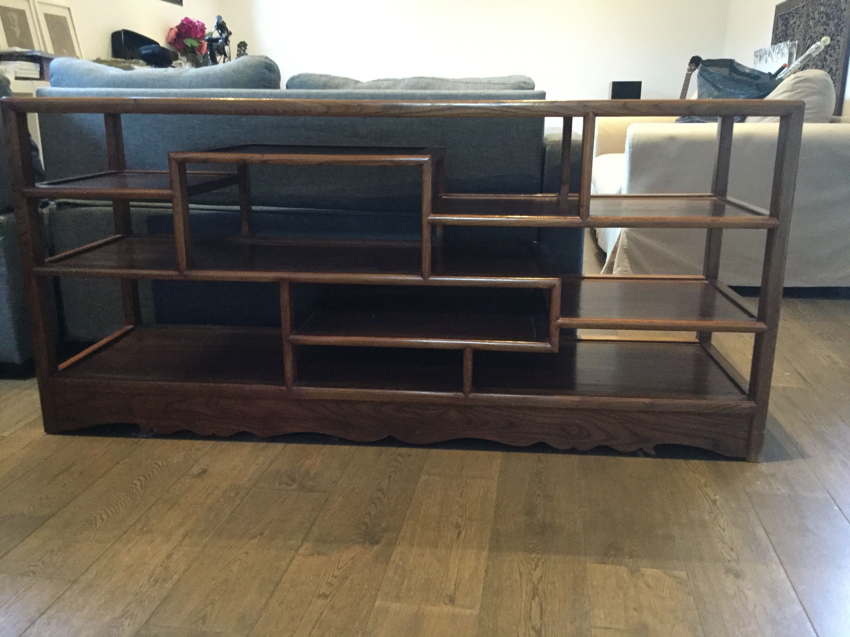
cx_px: 425
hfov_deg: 58.4
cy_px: 318
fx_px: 761
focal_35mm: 31
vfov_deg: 45.4
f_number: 2.4
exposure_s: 1/17
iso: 250
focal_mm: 3.3
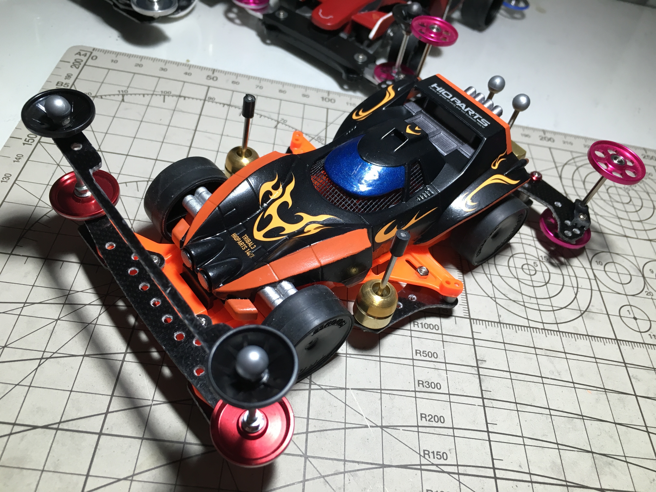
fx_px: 550
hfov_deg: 61.7
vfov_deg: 48.2
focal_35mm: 29
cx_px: 328
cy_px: 246
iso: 32
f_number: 2.2
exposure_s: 1/30
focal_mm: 4.15
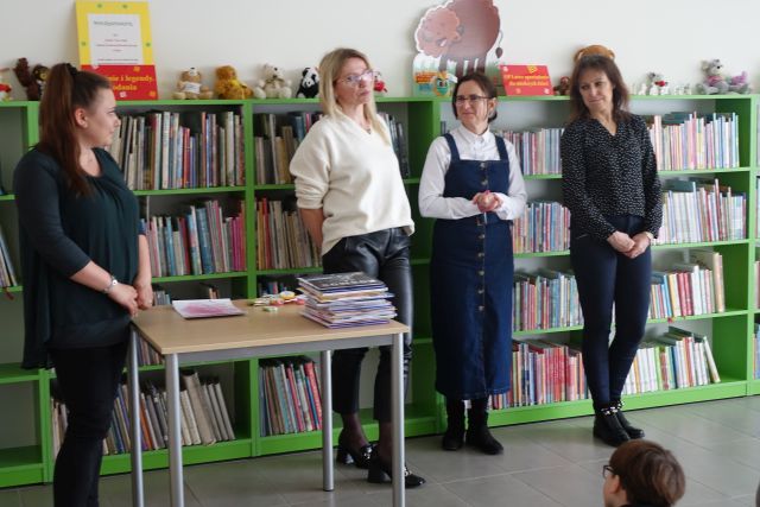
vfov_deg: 24.2
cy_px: 254
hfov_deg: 35.6
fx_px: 1182
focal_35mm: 56
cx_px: 380
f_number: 2.8
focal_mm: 20.6
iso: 500
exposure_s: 1/60
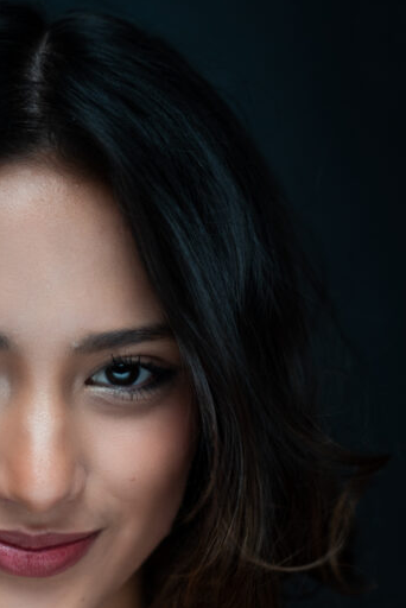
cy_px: 575
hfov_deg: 12.0
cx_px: 53
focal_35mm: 114
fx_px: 1926
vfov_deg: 17.6
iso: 160
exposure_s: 1/200
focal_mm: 57
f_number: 3.2
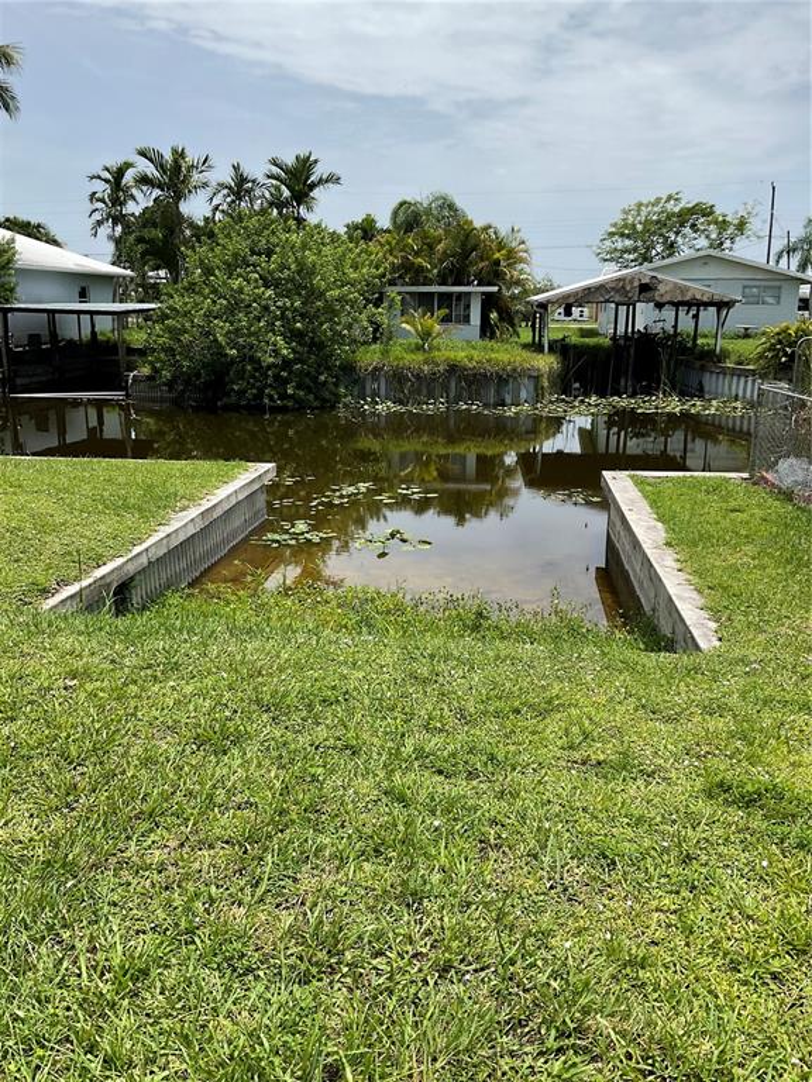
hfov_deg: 48.2
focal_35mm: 29
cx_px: 406
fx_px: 907
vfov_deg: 61.7
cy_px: 541
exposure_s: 1/1848
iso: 16
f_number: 1.8
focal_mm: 3
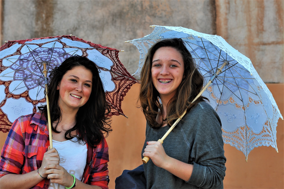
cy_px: 94
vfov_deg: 37.8
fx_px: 276
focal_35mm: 35
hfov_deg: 54.5
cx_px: 142
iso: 450
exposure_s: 1/320
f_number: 5.6
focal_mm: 35
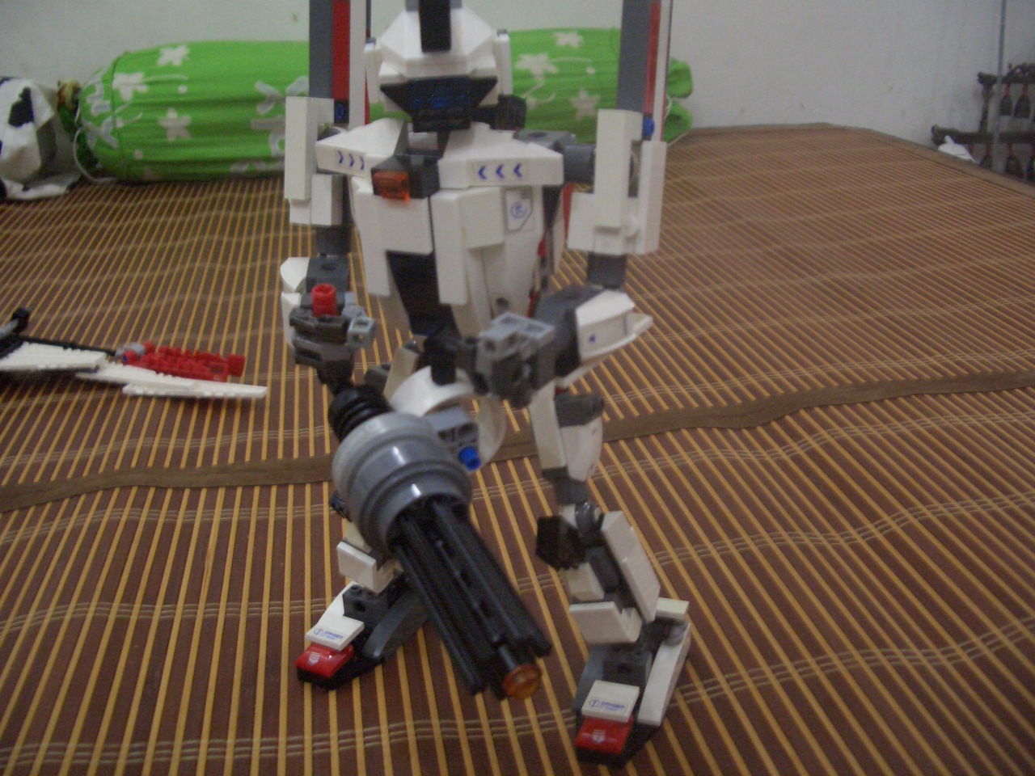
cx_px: 518
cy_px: 388
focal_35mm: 35
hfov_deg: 52.6
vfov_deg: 40.7
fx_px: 1046
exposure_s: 1/8
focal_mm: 5.8
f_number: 2.6
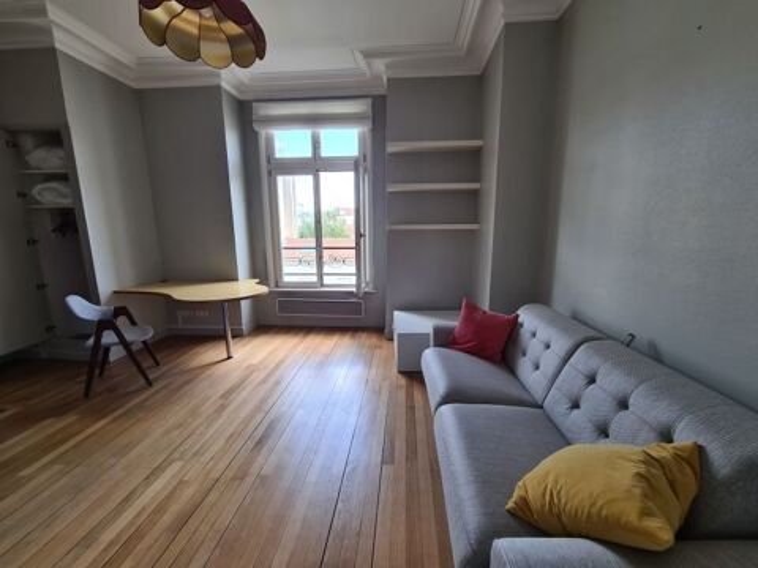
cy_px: 284
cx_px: 379
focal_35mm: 13
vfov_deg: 89.9
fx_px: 285
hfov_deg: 106.2
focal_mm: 2.2
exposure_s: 1/50
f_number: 2.2
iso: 64
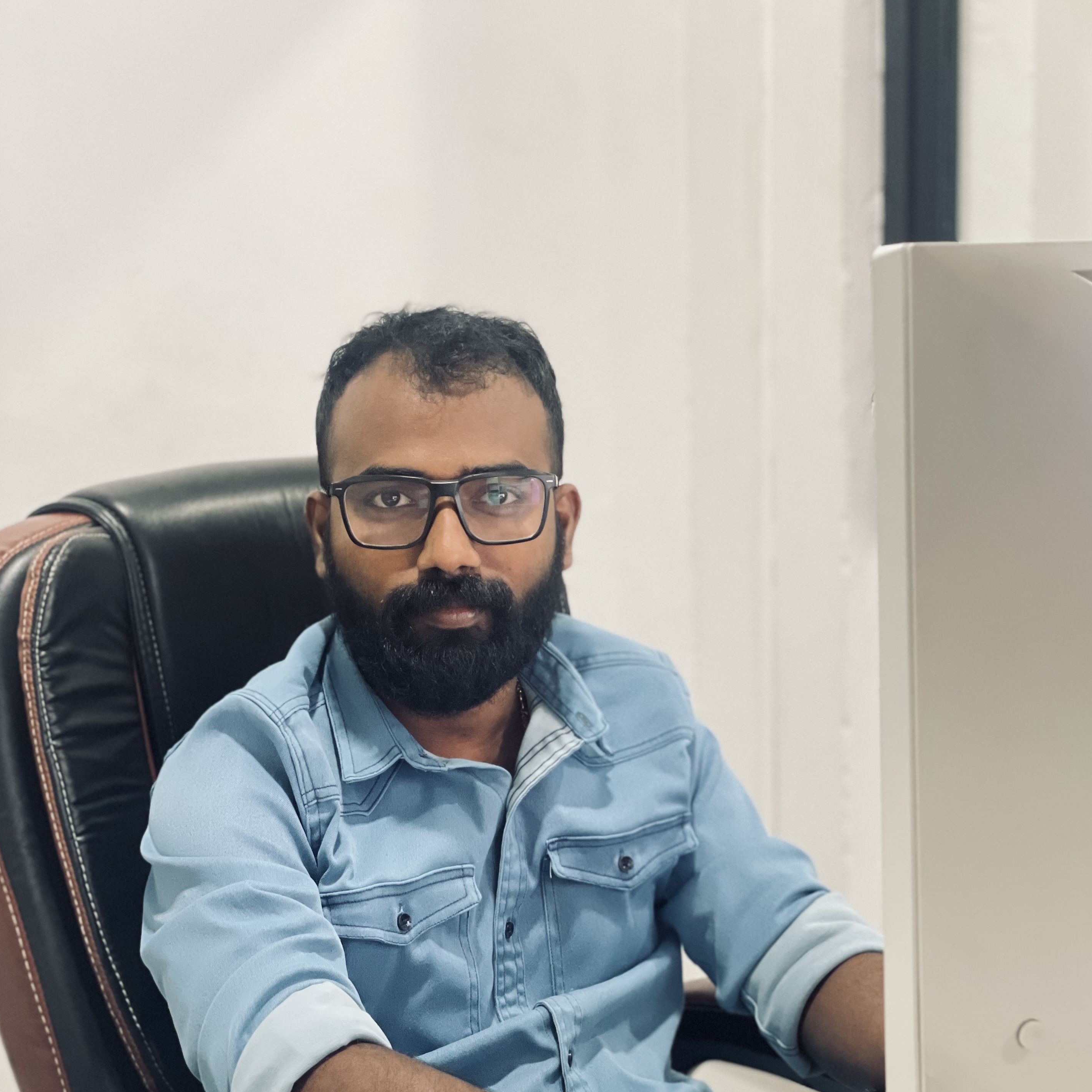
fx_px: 2320
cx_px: 571
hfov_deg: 26.5
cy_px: 732
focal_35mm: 65
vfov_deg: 26.3
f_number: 2
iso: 320
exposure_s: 1/33
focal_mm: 6
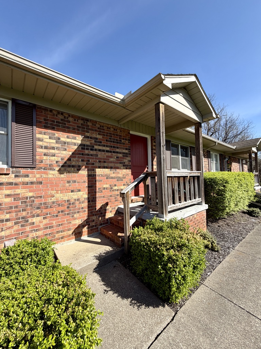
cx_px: 130
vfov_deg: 102.1
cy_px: 174
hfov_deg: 85.7
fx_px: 141
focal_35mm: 14
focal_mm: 2.22
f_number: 2.2
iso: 32
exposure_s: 1/770
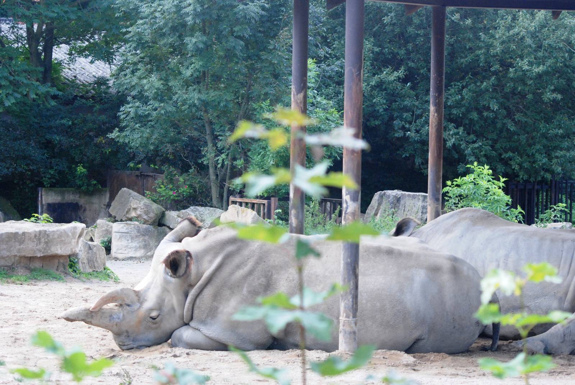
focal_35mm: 105
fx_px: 1679
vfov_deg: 13.1
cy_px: 192
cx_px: 288
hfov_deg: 19.4
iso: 1000
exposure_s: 1/500
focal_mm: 70
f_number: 5.6
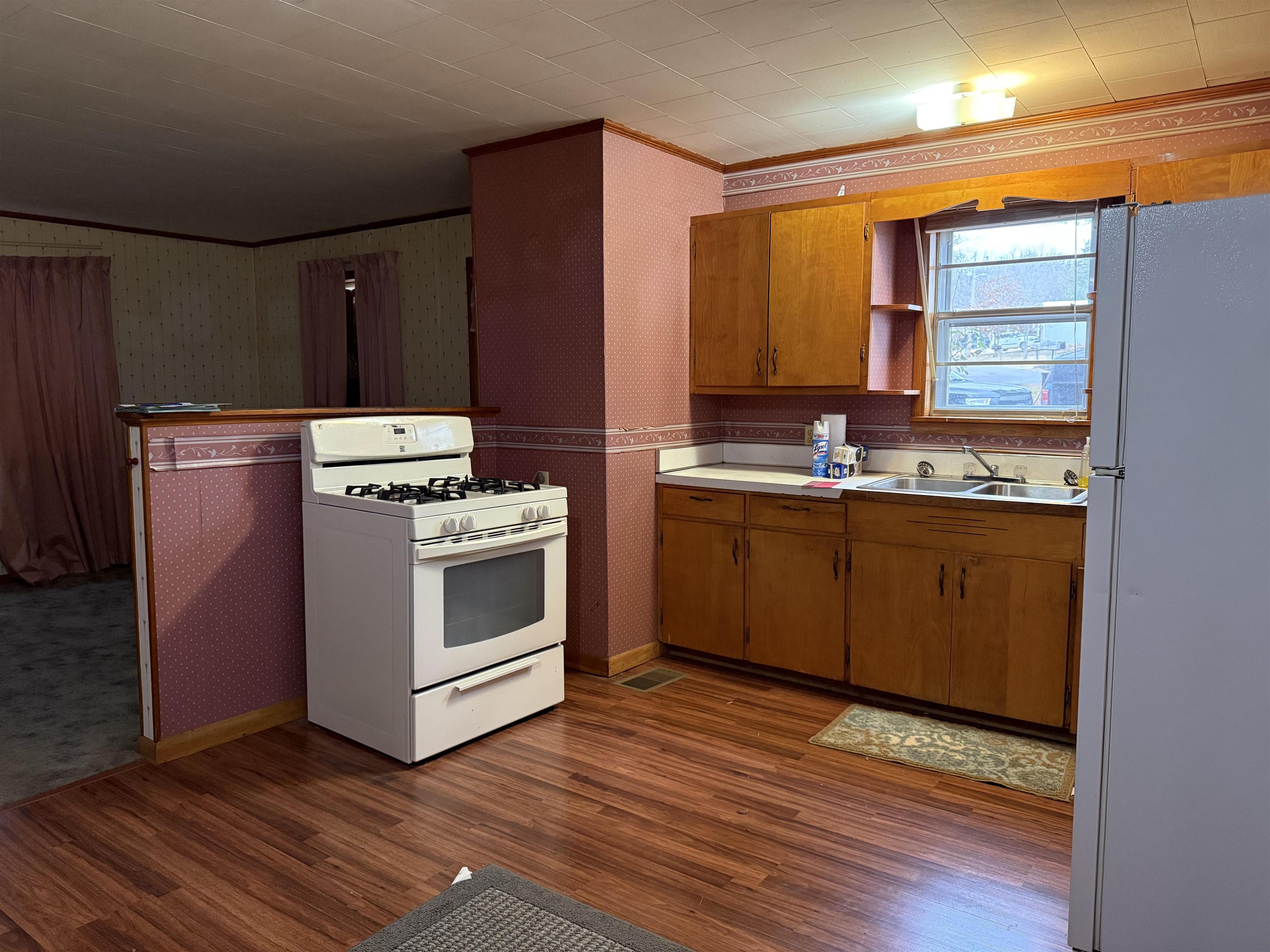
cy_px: 476
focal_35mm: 24
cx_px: 635
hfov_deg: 71.6
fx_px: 881
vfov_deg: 56.8
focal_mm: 6.76
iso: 500
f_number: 1.78
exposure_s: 1/60
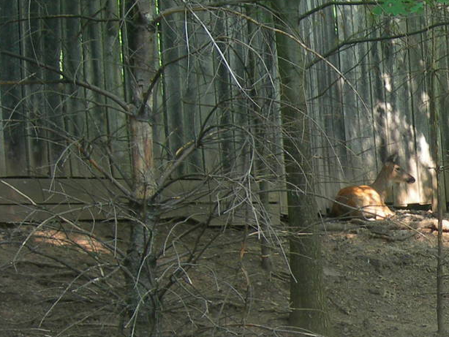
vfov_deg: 14.8
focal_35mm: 99
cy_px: 306
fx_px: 1285
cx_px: 557
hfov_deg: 18.6
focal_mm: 7.8
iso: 50
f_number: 2.8
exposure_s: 1/56.5
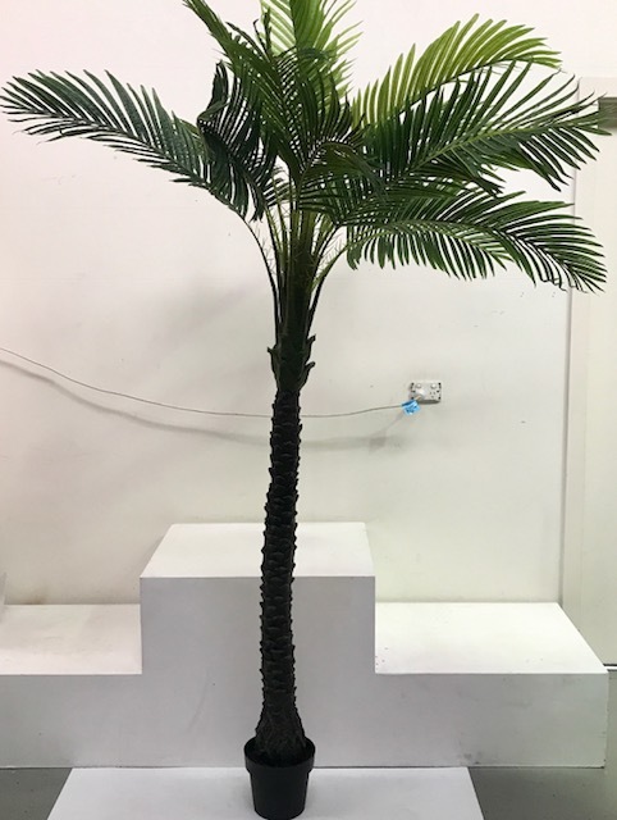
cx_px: 308
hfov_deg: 37.8
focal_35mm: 38
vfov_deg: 48.9
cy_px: 410
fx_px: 901
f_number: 1.8
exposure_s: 1/33
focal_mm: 3.99
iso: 25
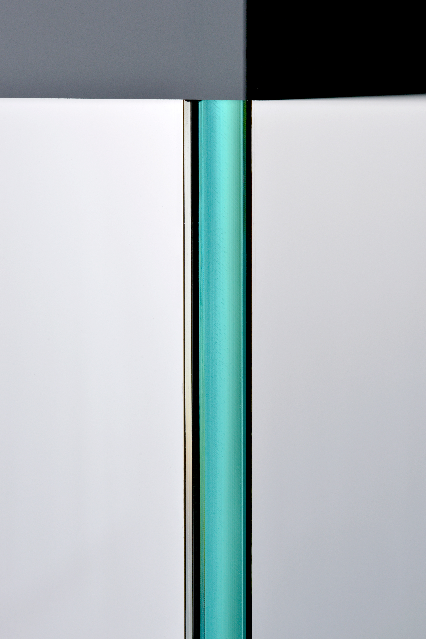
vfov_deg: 19.5
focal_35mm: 105
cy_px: 320
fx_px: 1862
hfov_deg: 13.1
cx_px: 213
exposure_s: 1/100
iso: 320
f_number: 16
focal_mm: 105
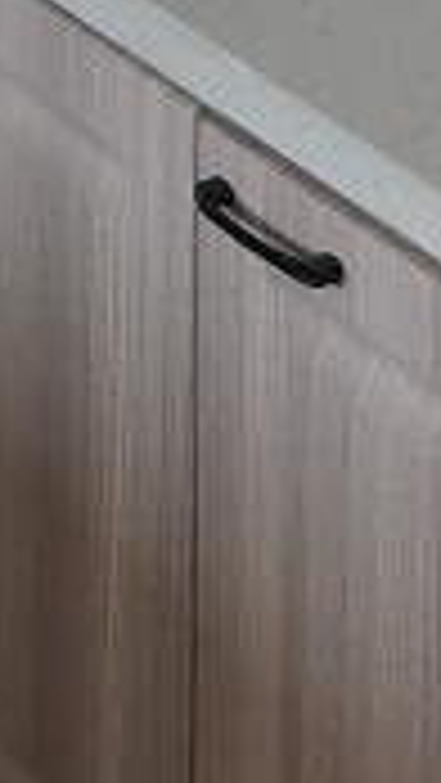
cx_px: 554
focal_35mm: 180
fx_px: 3738
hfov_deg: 6.7
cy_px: -515
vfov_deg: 11.3
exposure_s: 1/100
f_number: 1.8
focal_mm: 5.3
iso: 50
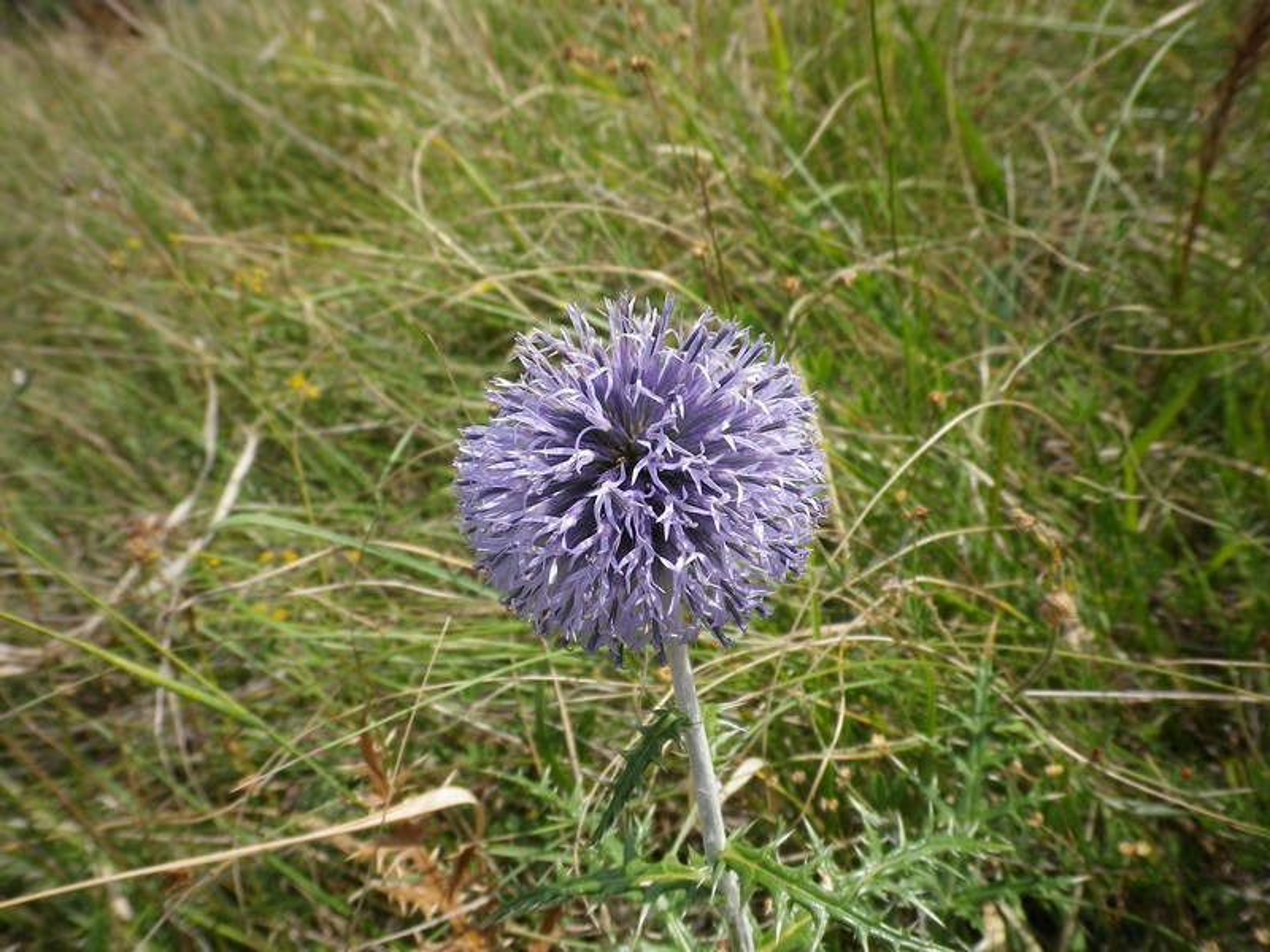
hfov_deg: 52.6
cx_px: 635
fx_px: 1284
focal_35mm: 35
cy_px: 476
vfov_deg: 40.7
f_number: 3.9
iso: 80
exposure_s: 1/640
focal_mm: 6.36
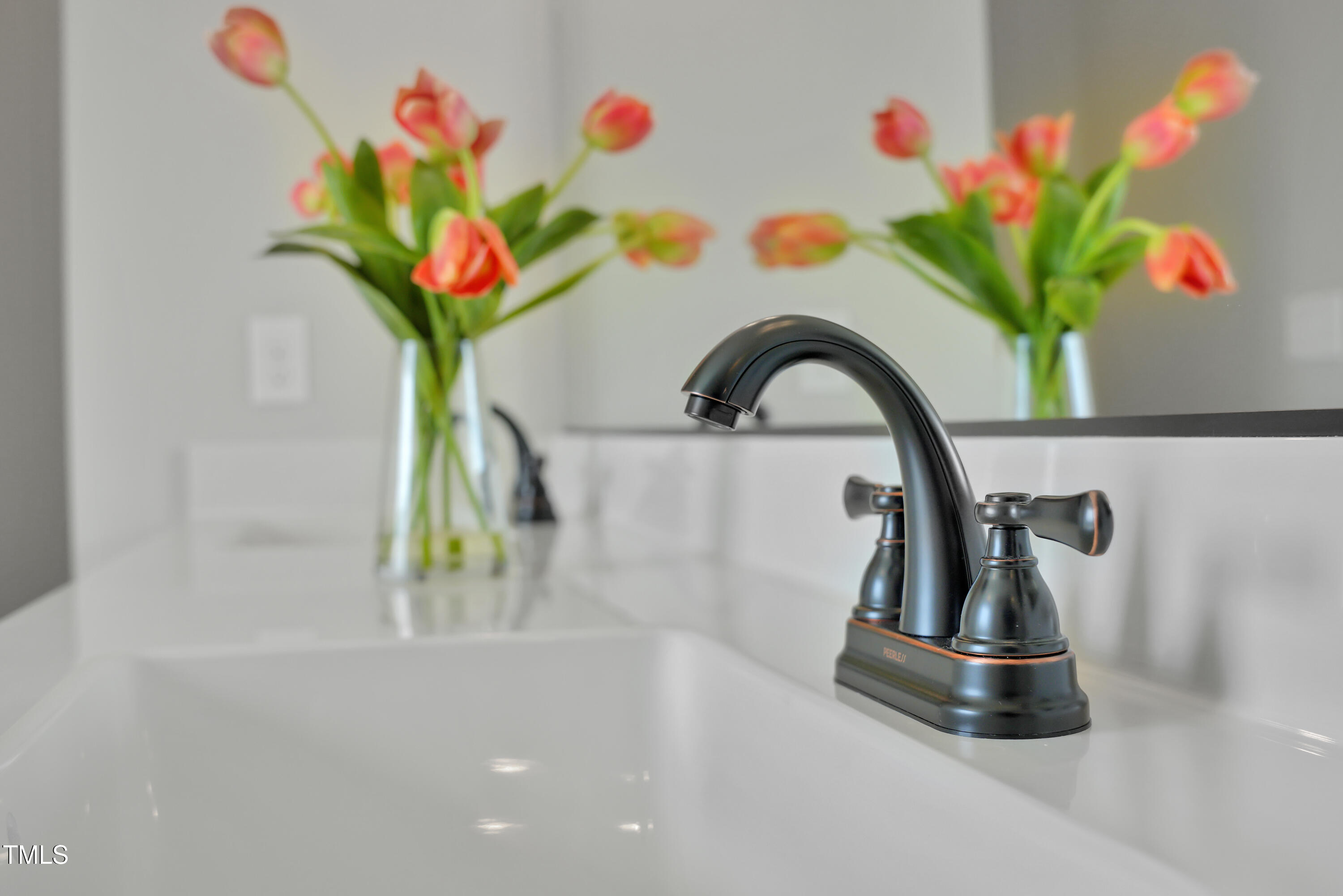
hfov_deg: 53.1
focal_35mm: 36
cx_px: 672
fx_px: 1343
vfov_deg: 36.9
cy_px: 448
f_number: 3.2
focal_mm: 24
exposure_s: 1/125
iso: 100
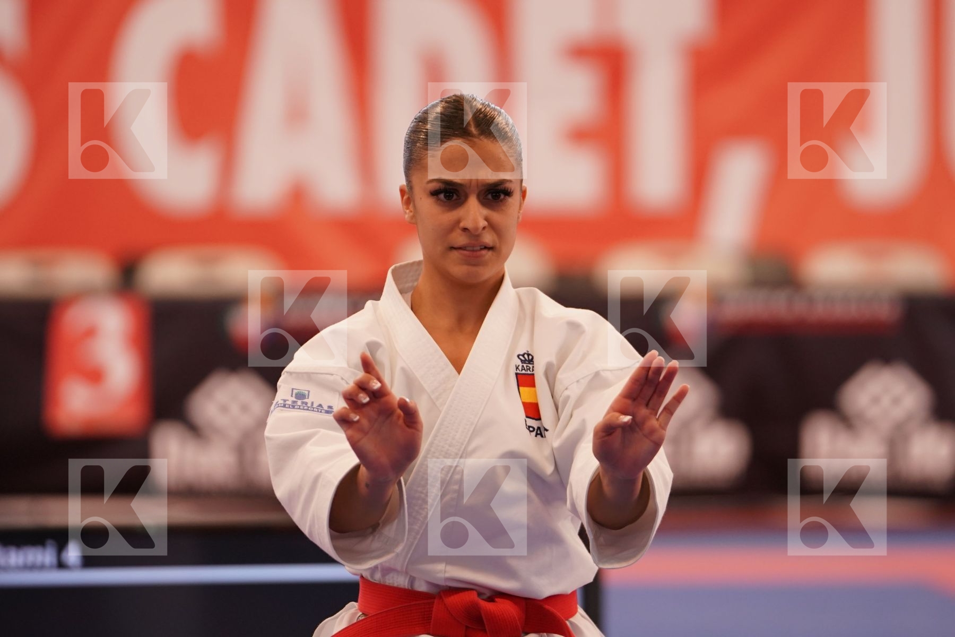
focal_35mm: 300
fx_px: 7958
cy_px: 318
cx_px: 478
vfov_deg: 4.6
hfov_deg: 6.9
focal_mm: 200
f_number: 2.8
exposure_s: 1/500
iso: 1000
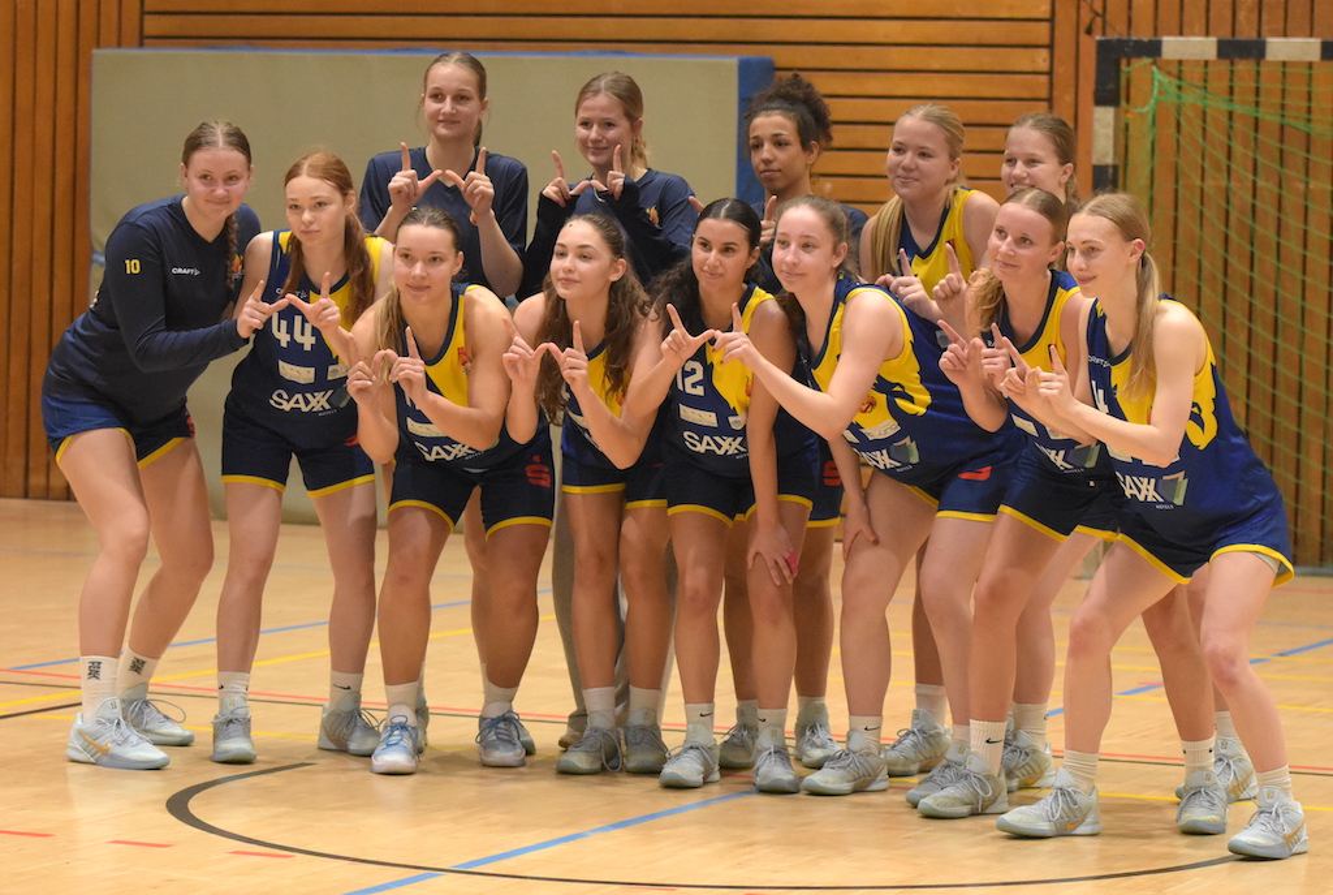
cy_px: 448
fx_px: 3895
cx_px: 666
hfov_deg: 19.4
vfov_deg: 13.1
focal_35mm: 105
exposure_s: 1/800
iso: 4000
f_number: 2.8
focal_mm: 70
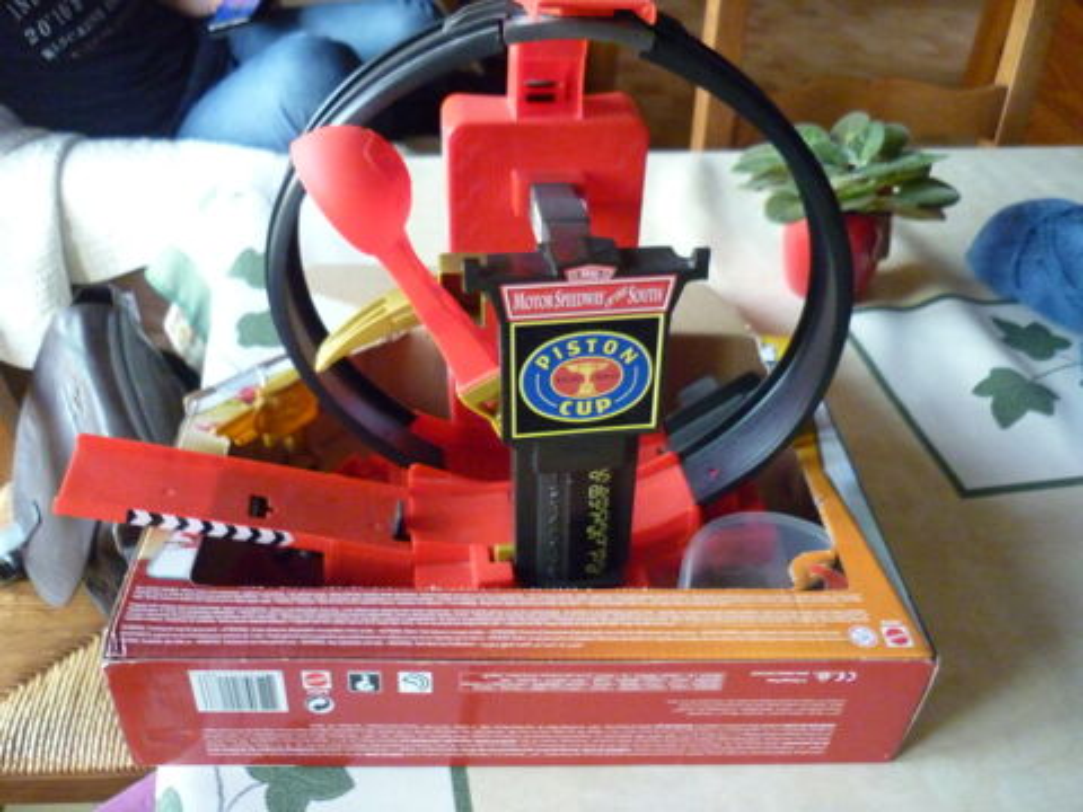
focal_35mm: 31
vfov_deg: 45.4
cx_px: 542
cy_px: 406
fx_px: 970
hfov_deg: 58.4
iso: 800
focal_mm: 5.5
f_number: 2.8
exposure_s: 1/60
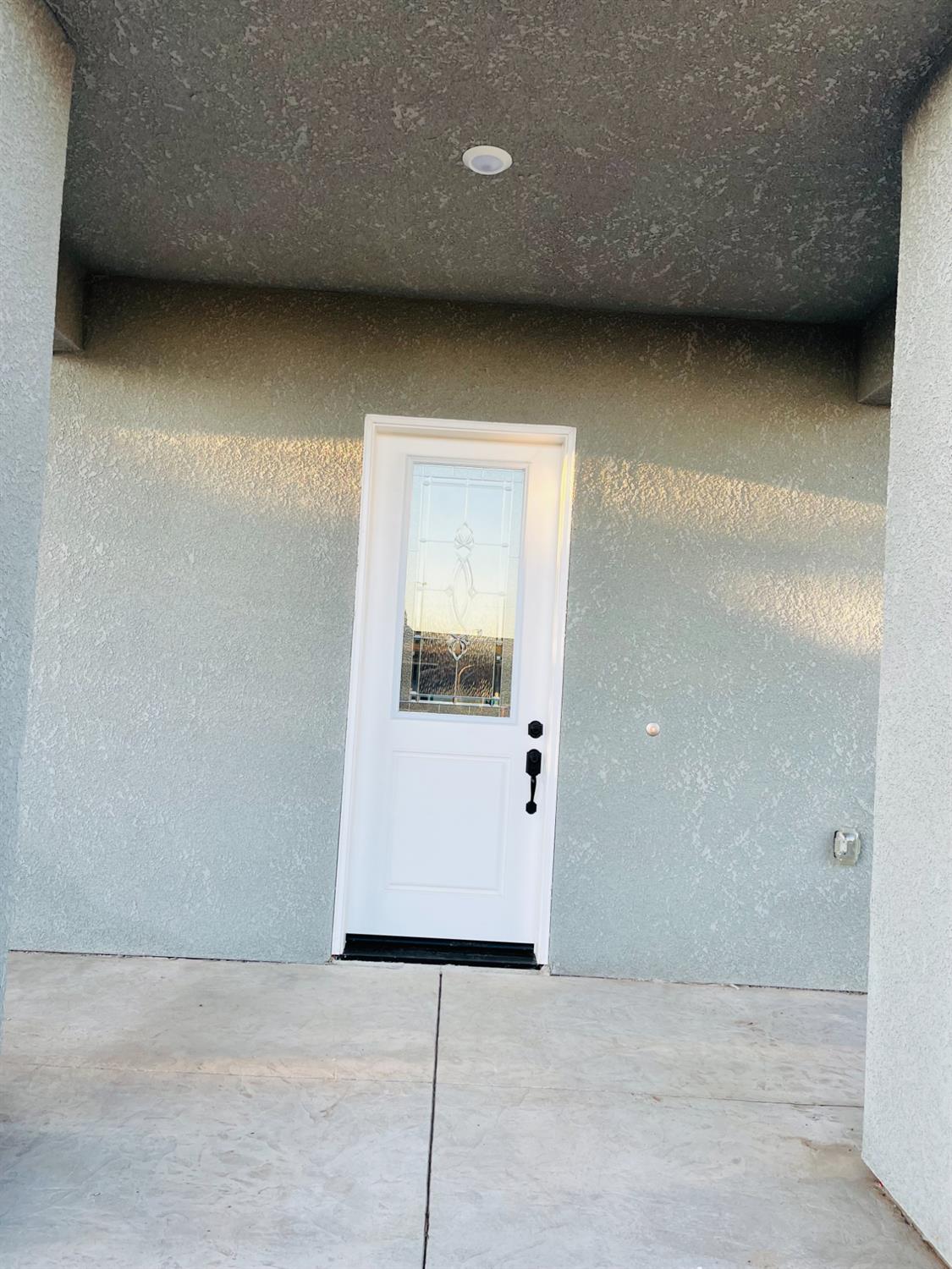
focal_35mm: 26
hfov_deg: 53.1
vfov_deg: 67.3
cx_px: 476
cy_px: 634
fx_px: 953
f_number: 1.6
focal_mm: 5.1
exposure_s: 1/209
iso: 40
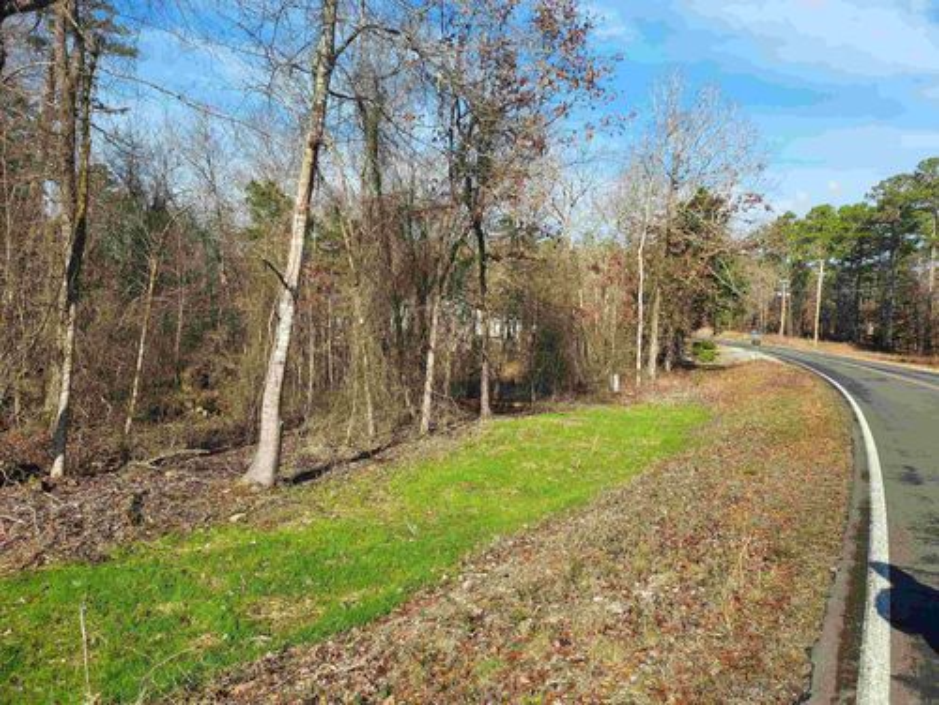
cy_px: 352
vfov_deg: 56.8
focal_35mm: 24
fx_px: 651
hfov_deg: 71.6
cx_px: 470
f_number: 1.8
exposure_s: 1/655
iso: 40
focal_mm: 4.6
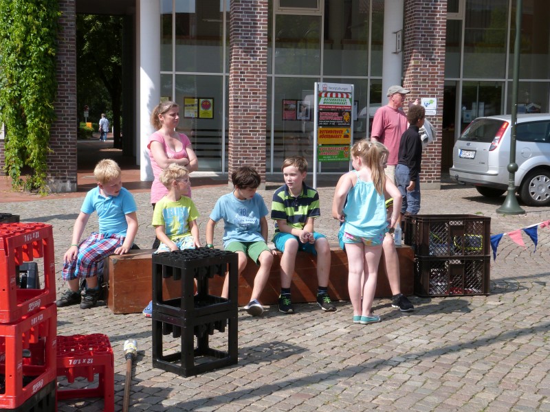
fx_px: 858
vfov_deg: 27.0
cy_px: 206
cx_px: 275
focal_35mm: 54
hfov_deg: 35.5
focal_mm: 9.7
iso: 100
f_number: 5.6
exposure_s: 1/320
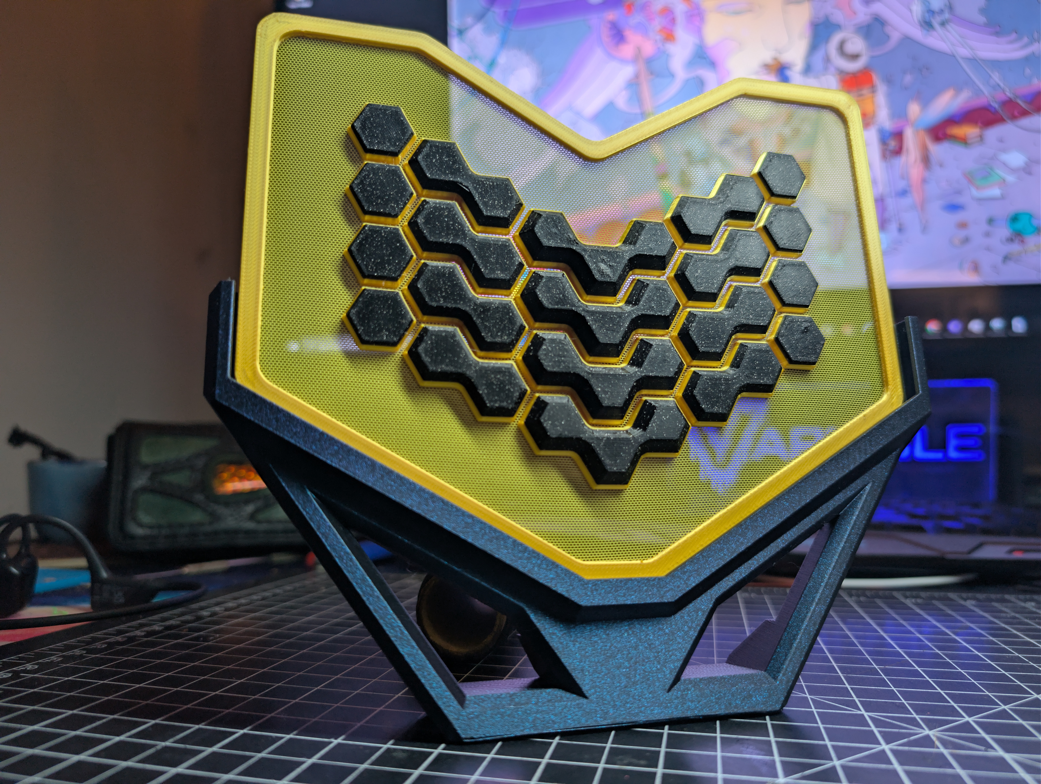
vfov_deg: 56.9
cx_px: 520
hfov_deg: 71.5
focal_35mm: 24
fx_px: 723
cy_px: 392
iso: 81
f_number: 1.68
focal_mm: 6.9
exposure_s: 1/53
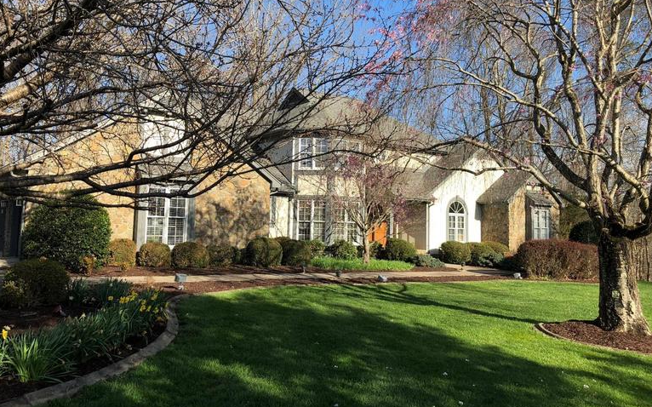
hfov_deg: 62.9
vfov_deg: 41.7
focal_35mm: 30
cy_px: 182
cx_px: 327
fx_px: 533
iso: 20
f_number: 1.8
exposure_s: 1/1116
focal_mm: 3.99
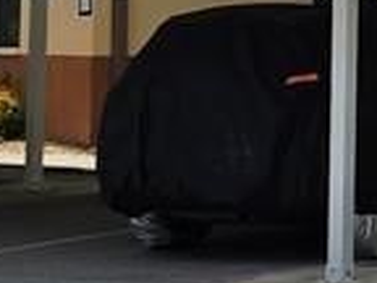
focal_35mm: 163
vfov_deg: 9.0
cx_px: 987
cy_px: -34
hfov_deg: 10.1
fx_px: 1775
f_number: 1.7
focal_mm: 6.3
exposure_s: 1/922
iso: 12
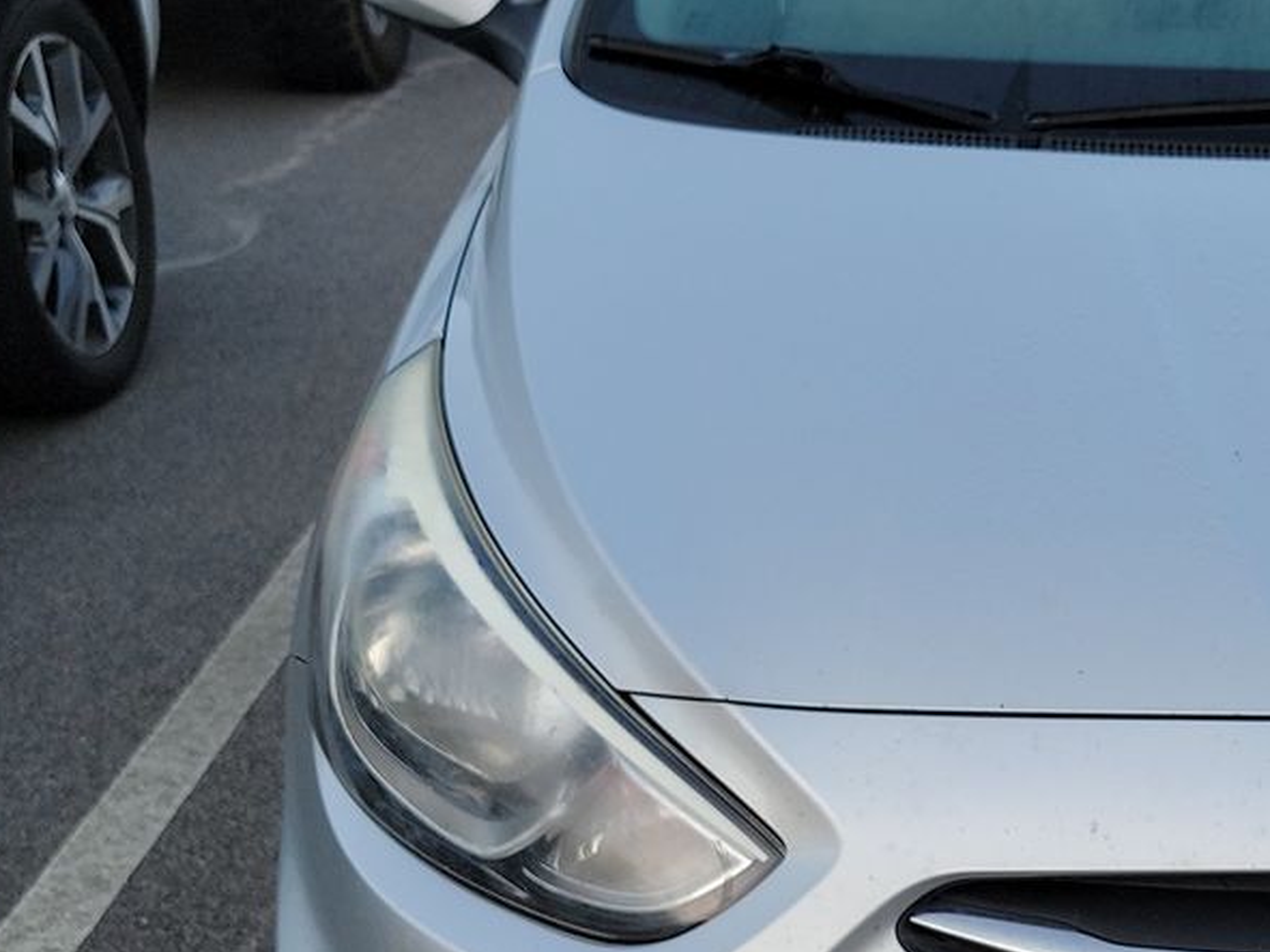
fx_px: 2384
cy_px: 668
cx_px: 1244
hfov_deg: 28.2
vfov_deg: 22.4
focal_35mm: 65
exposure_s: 1/121
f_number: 1.8
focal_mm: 6.7
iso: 50
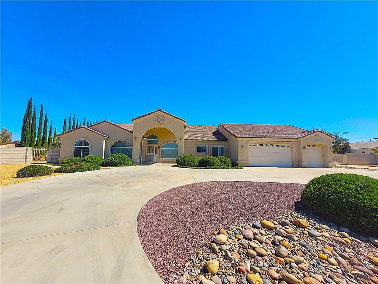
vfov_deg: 89.9
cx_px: 189
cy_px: 142
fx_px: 142
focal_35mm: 13
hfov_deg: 106.2
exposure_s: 1/1765
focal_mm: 1.74
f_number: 2.2
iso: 40
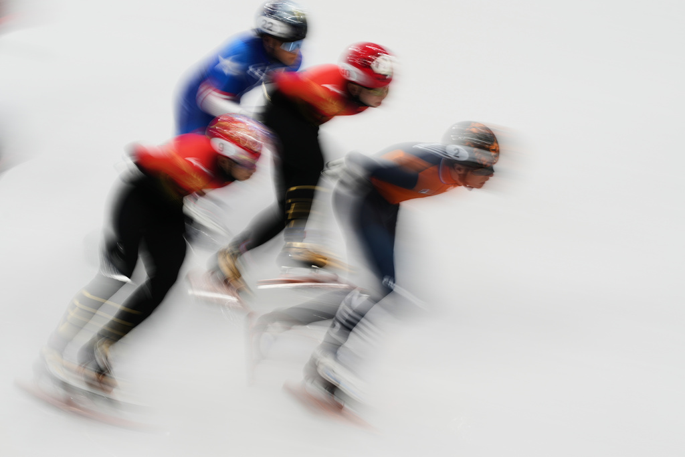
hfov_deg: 6.9
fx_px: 5709
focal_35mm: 300
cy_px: 228
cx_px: 342
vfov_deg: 4.6
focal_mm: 300
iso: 100
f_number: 9
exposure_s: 1/8
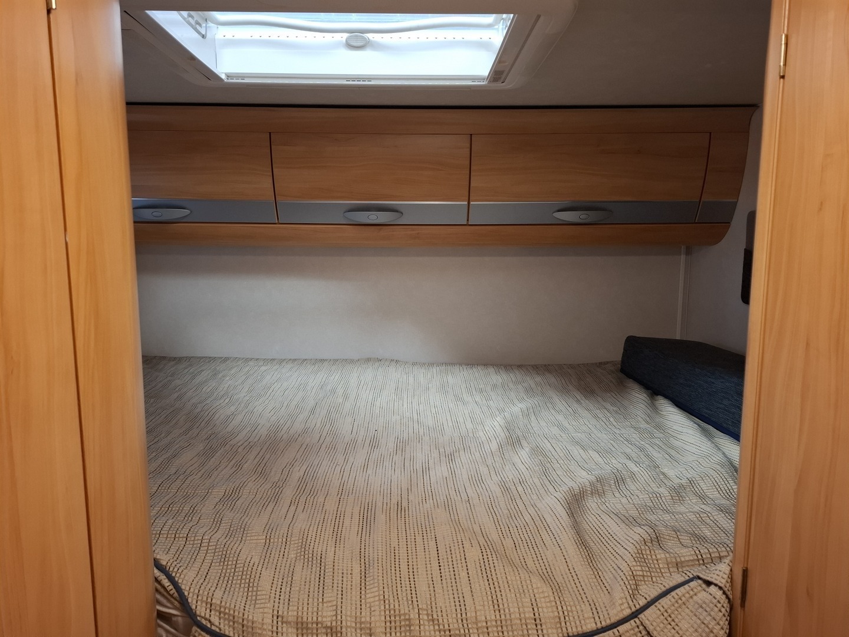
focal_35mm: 23
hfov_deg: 73.9
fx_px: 564
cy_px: 318
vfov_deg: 58.9
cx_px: 424
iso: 250
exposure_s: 1/50
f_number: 1.8
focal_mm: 5.54
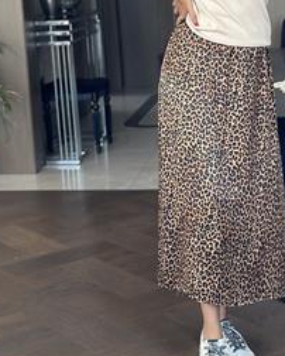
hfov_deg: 16.3
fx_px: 990
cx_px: 203
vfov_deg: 20.2
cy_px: 86
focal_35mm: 94
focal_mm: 6.86
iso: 125
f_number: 1.78
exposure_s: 1/96
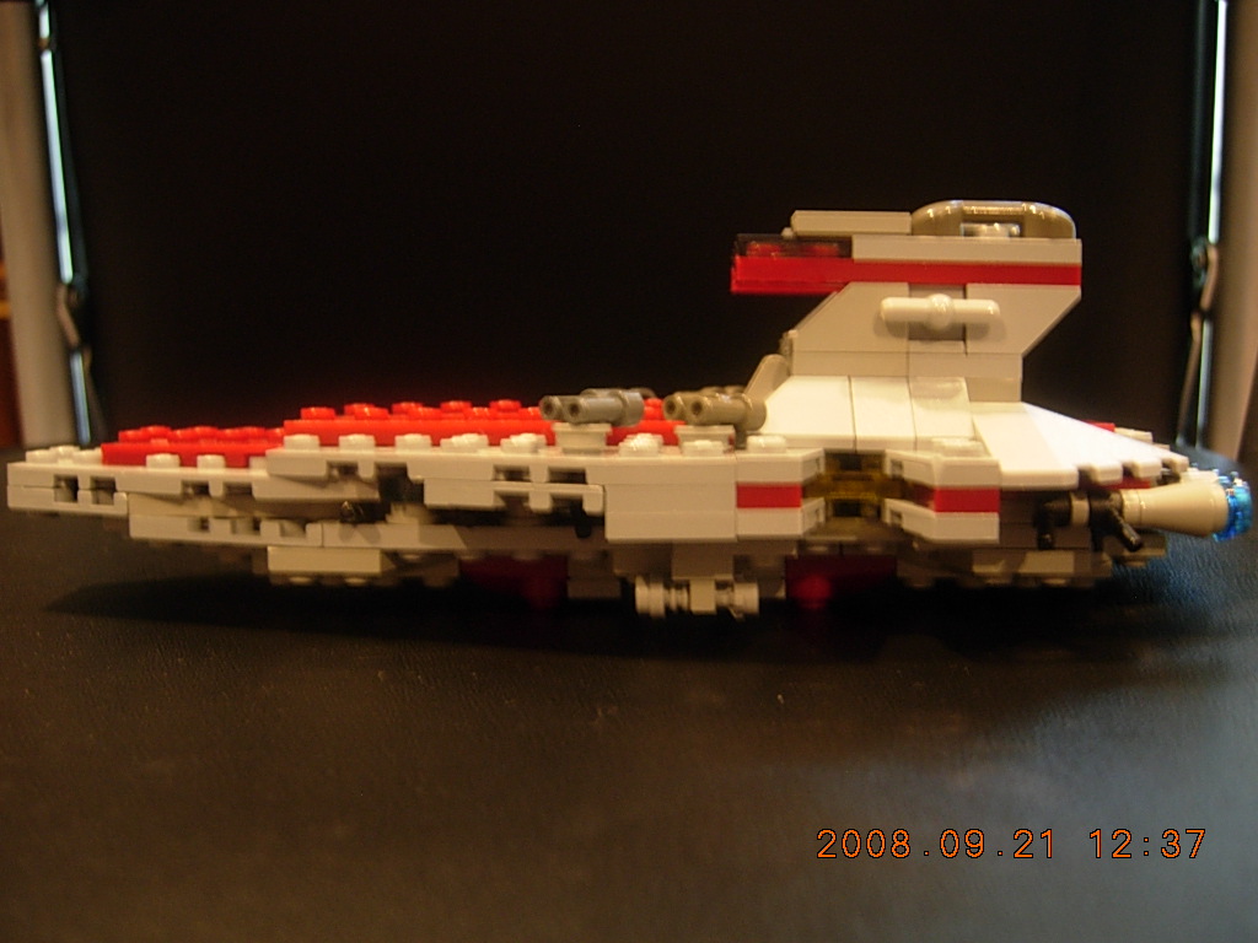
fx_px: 1308
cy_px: 472
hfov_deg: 51.4
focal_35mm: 36
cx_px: 629
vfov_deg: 39.7
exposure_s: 1/4
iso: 145
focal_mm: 7.5
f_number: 2.7
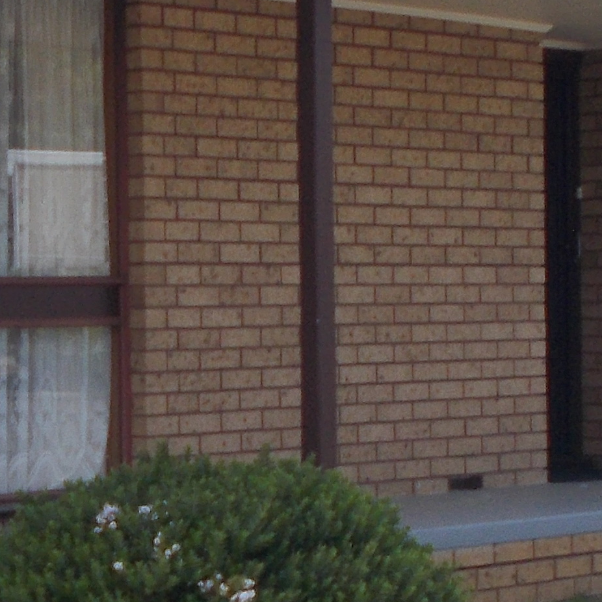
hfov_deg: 13.2
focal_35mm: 132
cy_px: 278
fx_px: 2597
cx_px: 126
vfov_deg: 13.2
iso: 80
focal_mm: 5.3
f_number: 8.6
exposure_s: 1/80
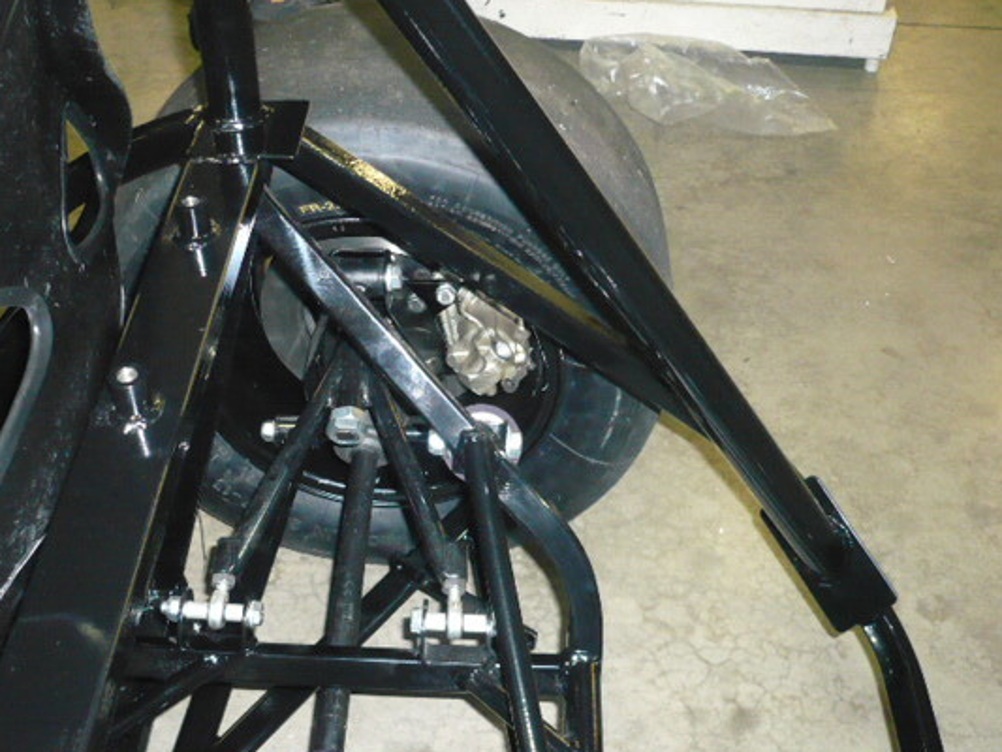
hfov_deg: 44.7
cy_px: 431
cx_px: 434
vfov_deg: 34.3
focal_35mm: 42
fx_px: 1216
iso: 400
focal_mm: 5.8
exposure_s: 1/30
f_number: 2.8
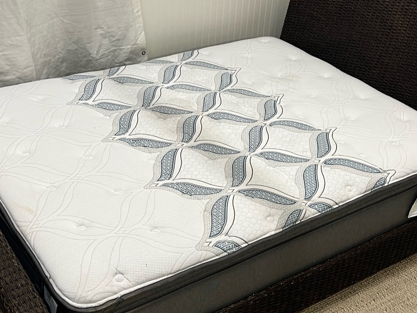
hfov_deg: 38.2
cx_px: 205
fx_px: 602
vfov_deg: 29.1
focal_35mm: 50
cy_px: 175
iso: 80
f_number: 1.5
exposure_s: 1/60
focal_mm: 5.7
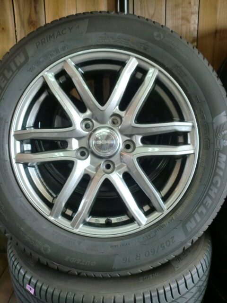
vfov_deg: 52.6
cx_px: 114
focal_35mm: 35
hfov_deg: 40.7
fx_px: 306
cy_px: 152
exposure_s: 1/60
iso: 160
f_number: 3.1
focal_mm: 6.3
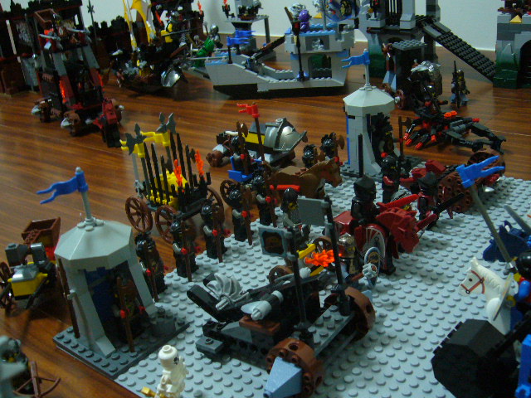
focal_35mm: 40
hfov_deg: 46.8
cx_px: 266
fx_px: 614
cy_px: 199
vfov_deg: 36.0
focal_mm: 5.8
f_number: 2.8
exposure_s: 1/8
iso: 200
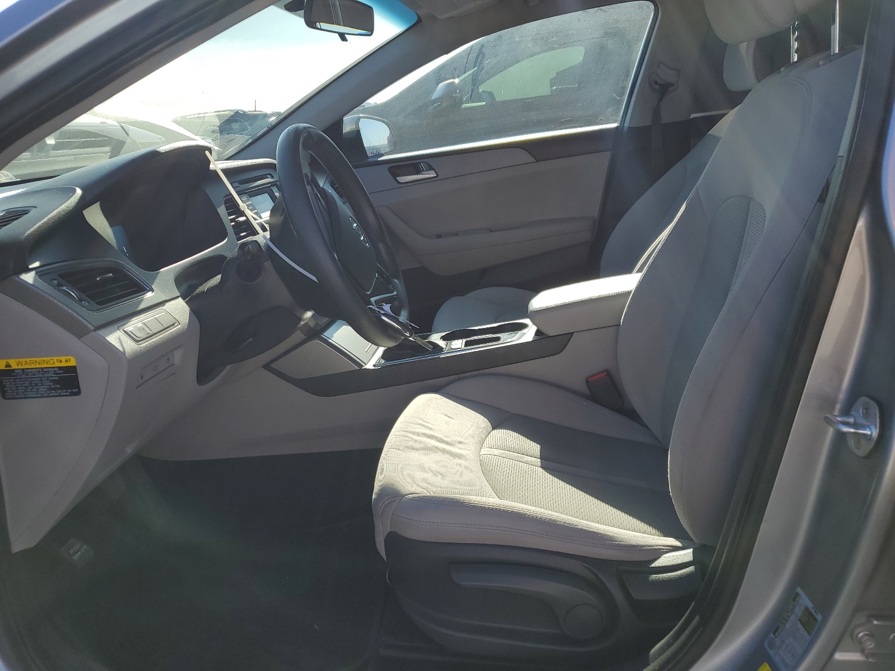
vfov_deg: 53.1
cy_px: 336
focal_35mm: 26
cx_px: 448
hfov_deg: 67.3
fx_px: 672
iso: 50
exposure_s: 1/1667
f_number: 1.5
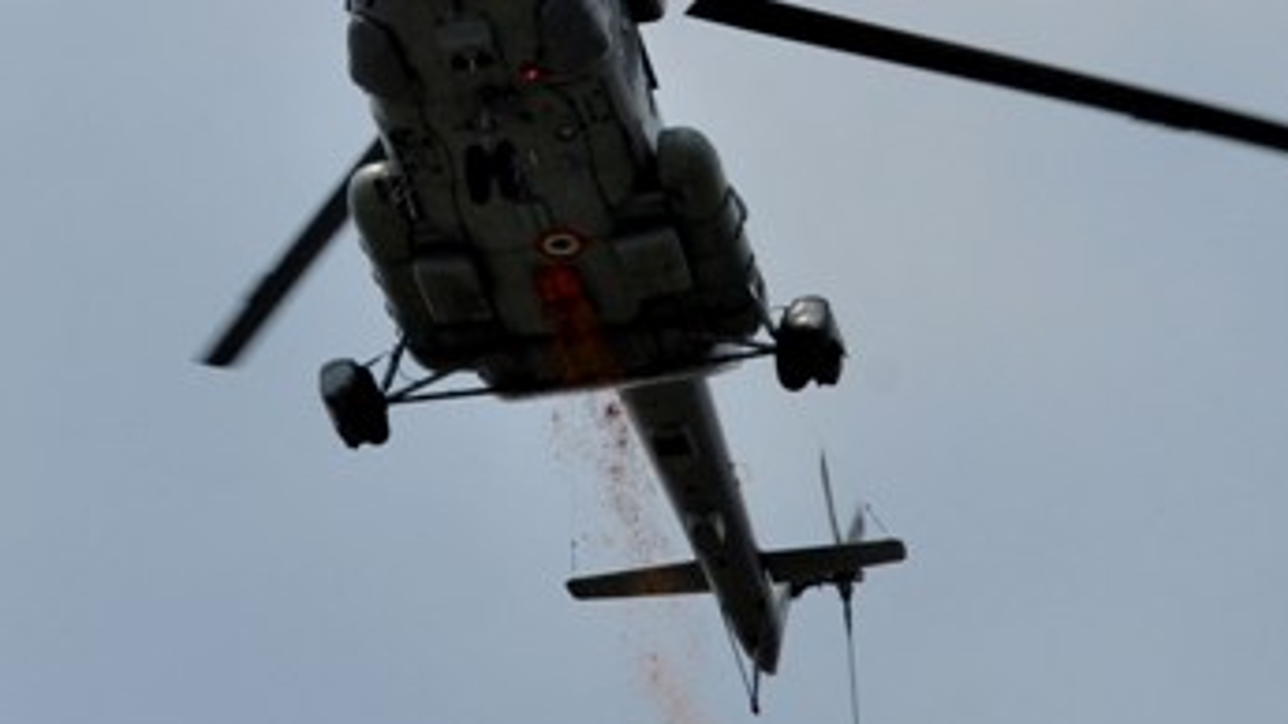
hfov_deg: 7.9
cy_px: 93
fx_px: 9323
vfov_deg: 4.4
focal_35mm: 273
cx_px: 594
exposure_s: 1/800
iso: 320
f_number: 14
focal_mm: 80
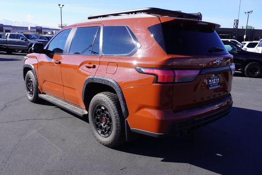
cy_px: 88
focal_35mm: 32
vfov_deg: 41.8
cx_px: 131
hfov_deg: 59.4
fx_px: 229
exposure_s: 1/125
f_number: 9
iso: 100
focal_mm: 21
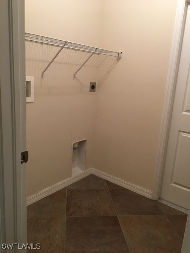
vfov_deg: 61.7
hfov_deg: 48.2
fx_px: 212
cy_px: 126
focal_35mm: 29
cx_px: 95
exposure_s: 1/15
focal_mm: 4.15
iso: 80
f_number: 2.2
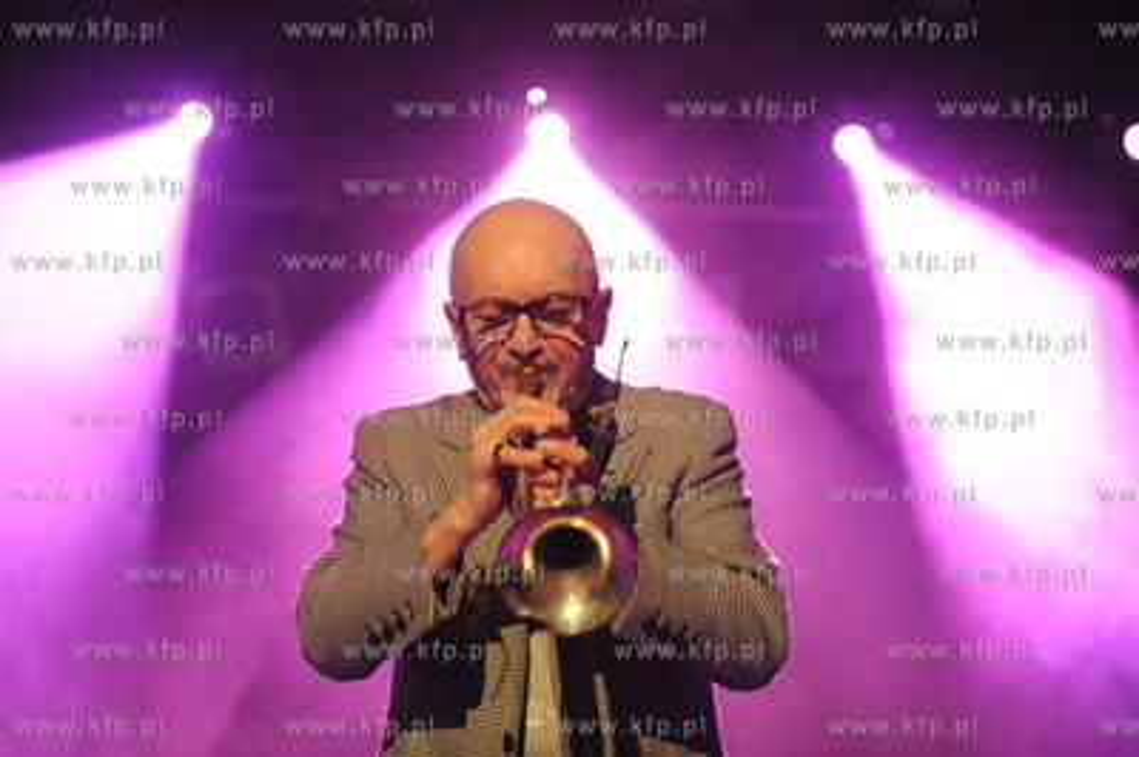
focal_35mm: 80
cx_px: 570
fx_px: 2529
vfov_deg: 17.0
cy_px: 378
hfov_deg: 25.4
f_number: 2.8
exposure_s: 1/60
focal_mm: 80
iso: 1600
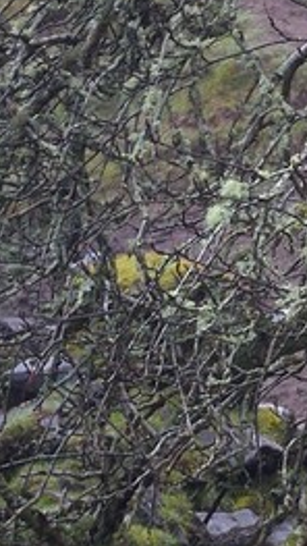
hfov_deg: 2.8
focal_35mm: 414
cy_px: 608
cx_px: 1390
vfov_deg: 5.2
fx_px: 5989
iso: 400
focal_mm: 65
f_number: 6.3
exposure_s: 1/125
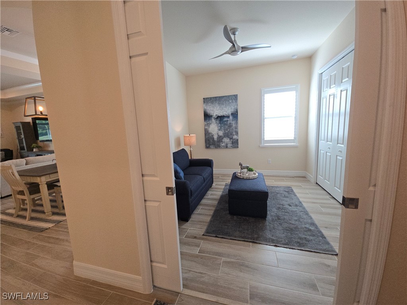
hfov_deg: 106.2
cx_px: 204
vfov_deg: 89.9
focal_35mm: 13
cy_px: 152
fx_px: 153
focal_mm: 2.2
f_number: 2.2
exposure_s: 1/60
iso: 80
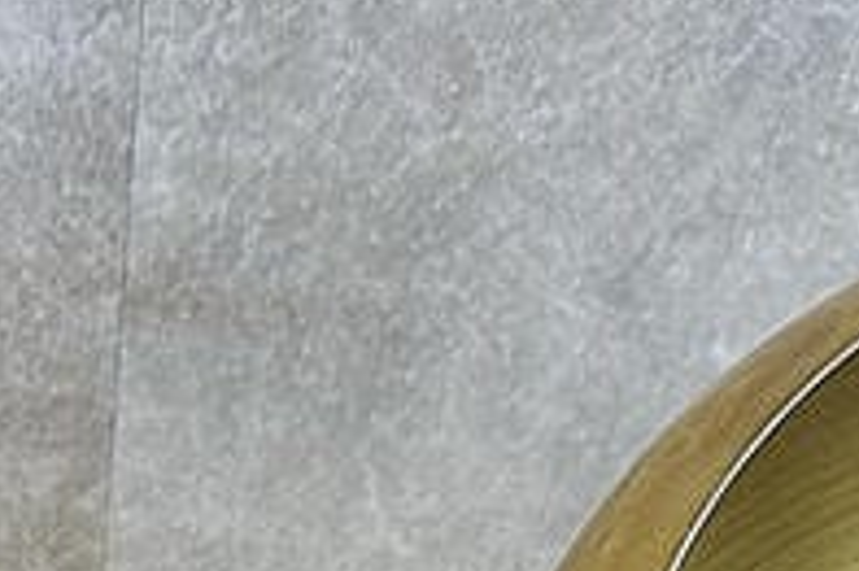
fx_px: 3624
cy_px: 1861
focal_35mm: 152
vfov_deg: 7.6
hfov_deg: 13.1
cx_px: -257
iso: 250
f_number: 1.78
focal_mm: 6.86
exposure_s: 1/60
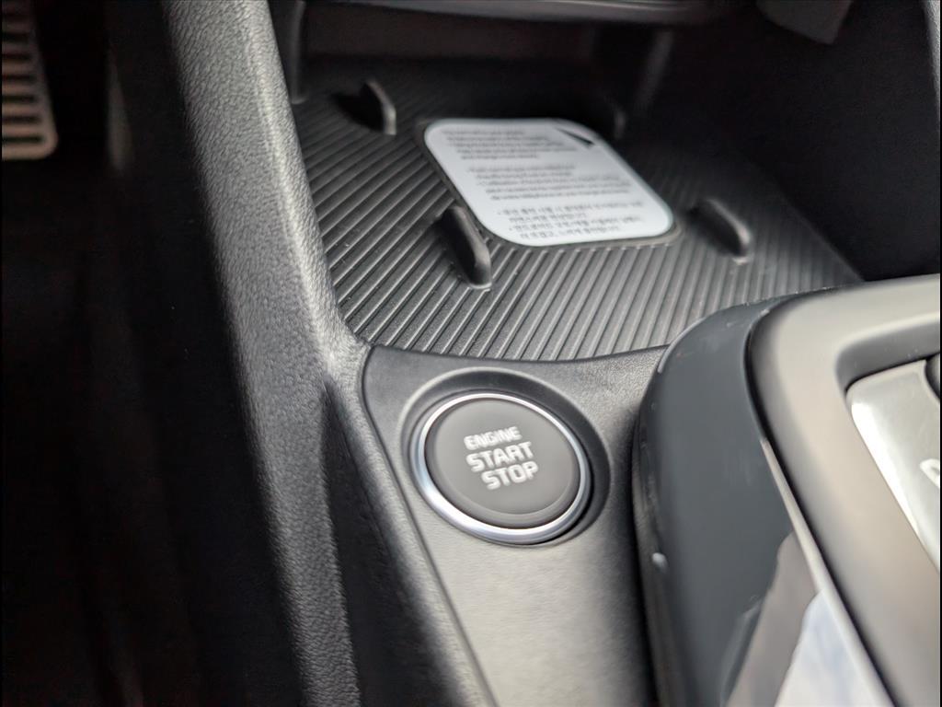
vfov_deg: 56.8
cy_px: 354
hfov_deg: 71.6
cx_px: 471
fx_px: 653
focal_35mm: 24
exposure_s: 1/667
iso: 534
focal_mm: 6.9
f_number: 1.68
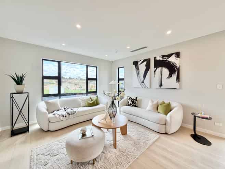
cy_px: 84
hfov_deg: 102.1
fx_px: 91
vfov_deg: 85.6
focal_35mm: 14
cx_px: 112
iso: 50
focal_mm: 2.22
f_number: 2.2
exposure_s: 1/224
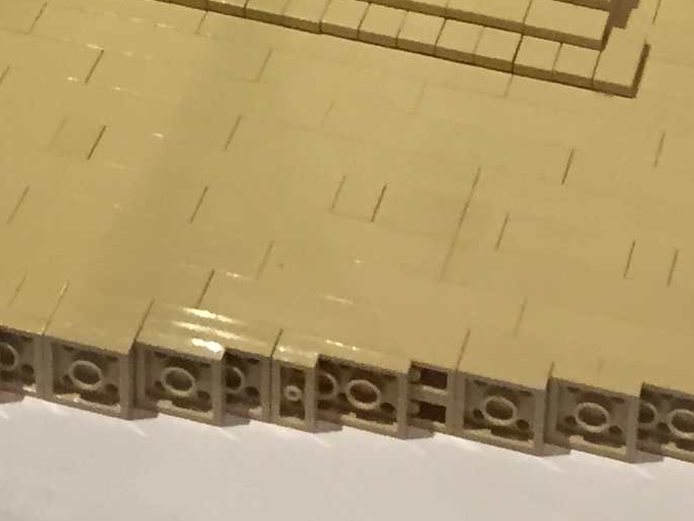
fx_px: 2787
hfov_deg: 14.2
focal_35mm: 139
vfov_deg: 9.6
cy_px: -691
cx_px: 455
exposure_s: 1/30
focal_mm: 4.15
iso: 125
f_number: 2.2
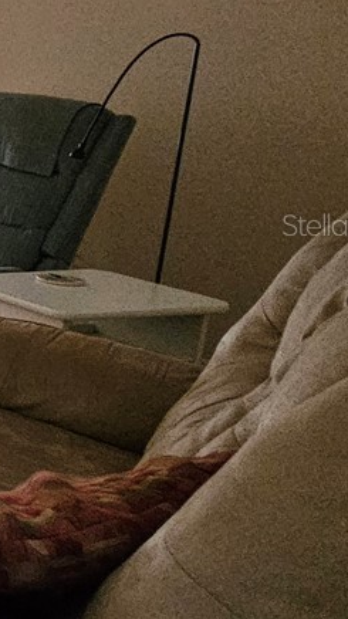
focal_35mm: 52
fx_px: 854
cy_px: 224
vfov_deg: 39.6
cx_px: -720
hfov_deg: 11.2
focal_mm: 2.2
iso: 640
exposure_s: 1/30
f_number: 2.2
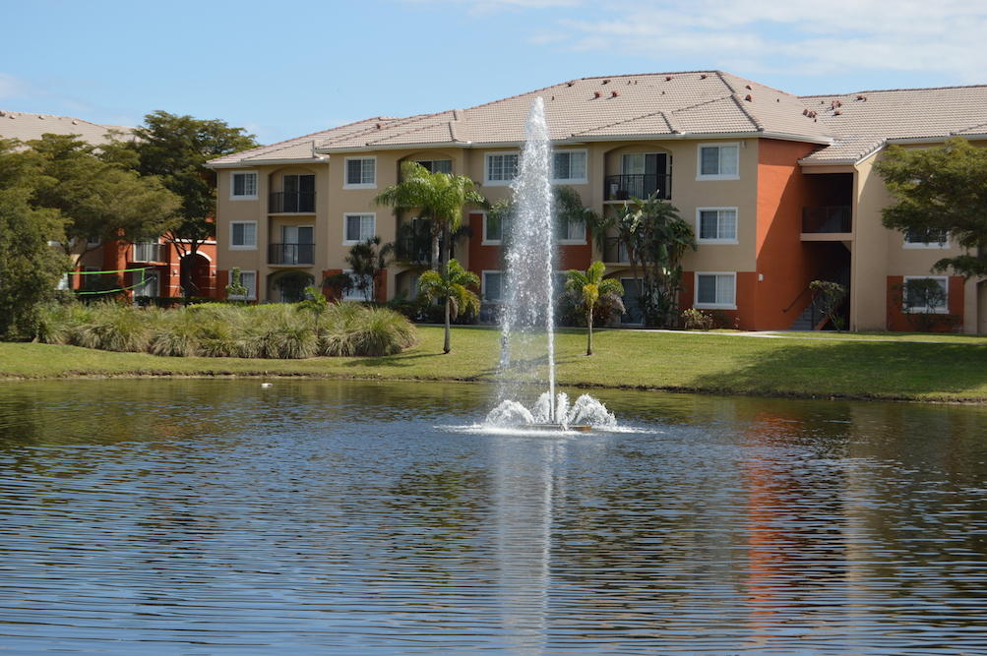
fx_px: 2260
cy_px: 328
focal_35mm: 82
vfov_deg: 16.5
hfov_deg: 24.6
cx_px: 494
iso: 100
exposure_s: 1/250
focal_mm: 55
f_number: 8
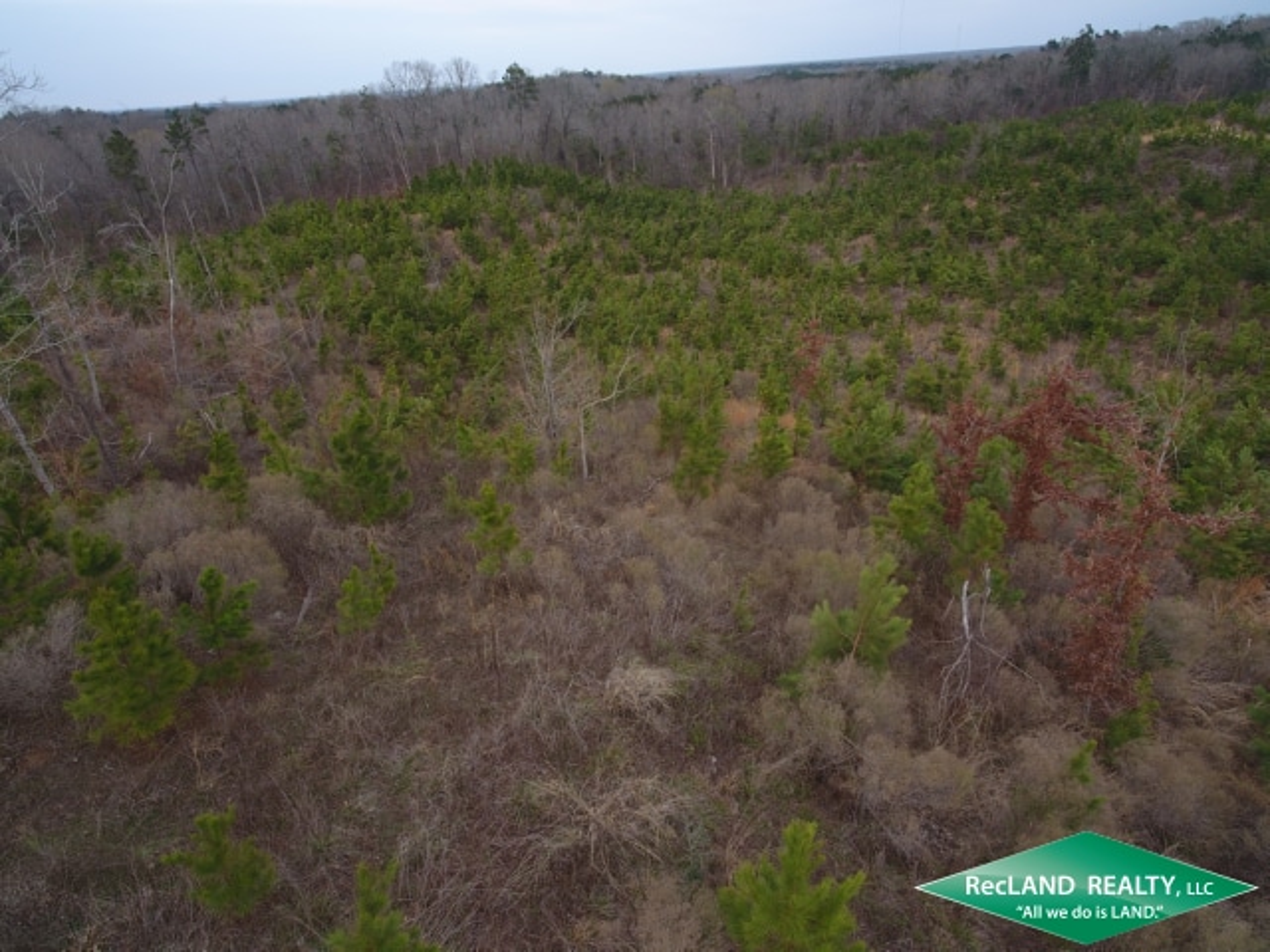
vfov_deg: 66.0
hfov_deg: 81.7
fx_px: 734
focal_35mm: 20
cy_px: 476
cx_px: 635
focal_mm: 3.61
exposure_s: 1/125
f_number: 2.8
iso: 100
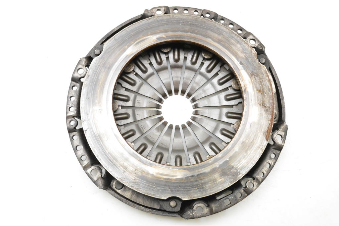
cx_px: 170
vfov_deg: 34.2
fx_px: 367
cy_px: 113
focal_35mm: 39
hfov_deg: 49.6
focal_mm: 26
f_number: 9
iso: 6400
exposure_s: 1/320
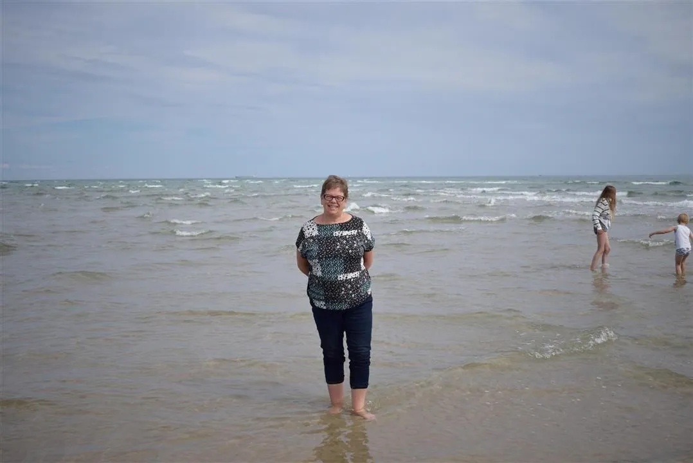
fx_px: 780
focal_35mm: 40
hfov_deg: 47.9
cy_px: 232
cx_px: 346
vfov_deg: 33.1
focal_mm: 27
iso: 200
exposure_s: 1/3200
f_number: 4
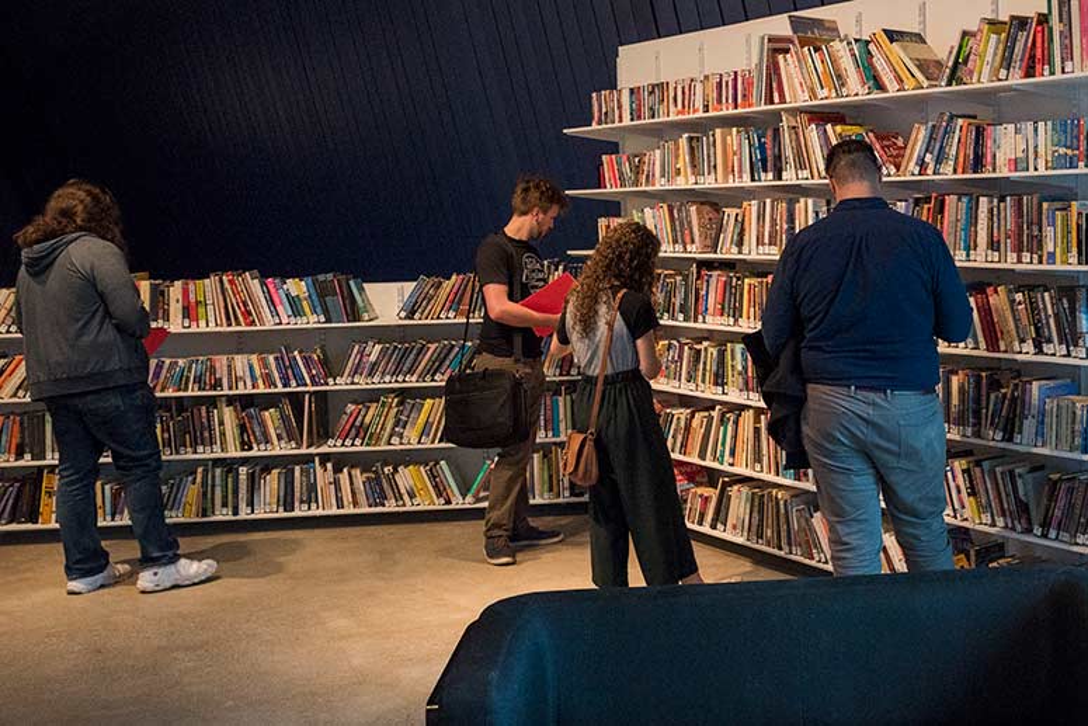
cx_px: 544
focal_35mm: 32
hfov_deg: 58.7
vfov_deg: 41.1
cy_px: 363
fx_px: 967
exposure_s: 1/125
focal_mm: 32
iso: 800
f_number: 6.3
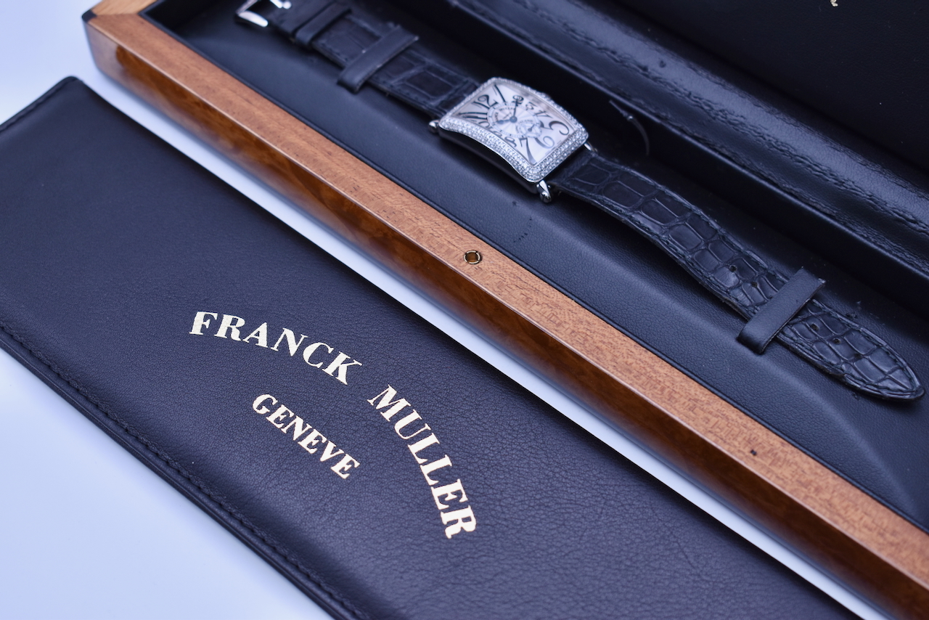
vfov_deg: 22.6
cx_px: 464
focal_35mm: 60
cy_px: 310
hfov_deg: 33.4
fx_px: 1549
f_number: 5.6
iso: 400
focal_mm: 40
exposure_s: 1/125
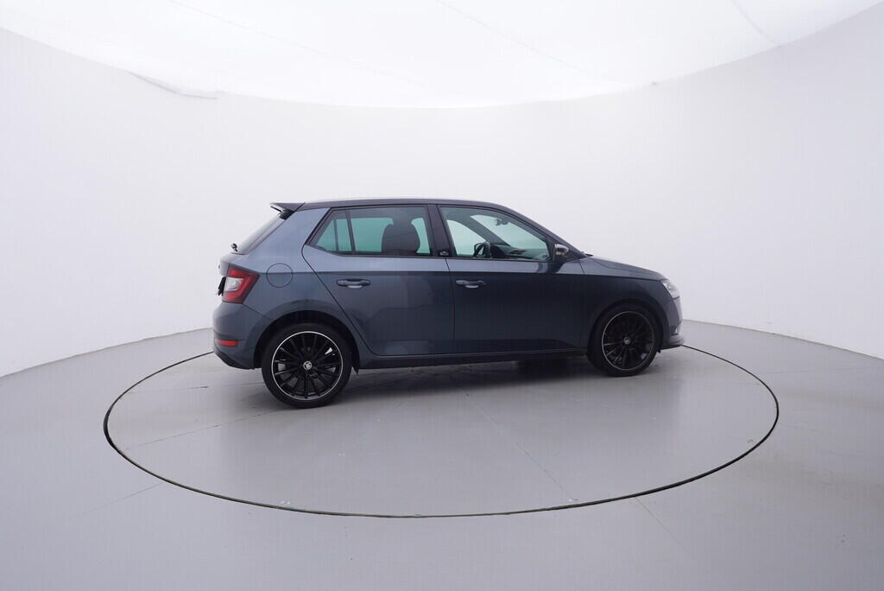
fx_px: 553
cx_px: 442
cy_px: 296
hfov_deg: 77.3
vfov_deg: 56.2
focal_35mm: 22
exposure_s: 1/80
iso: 200
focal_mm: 15
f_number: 5
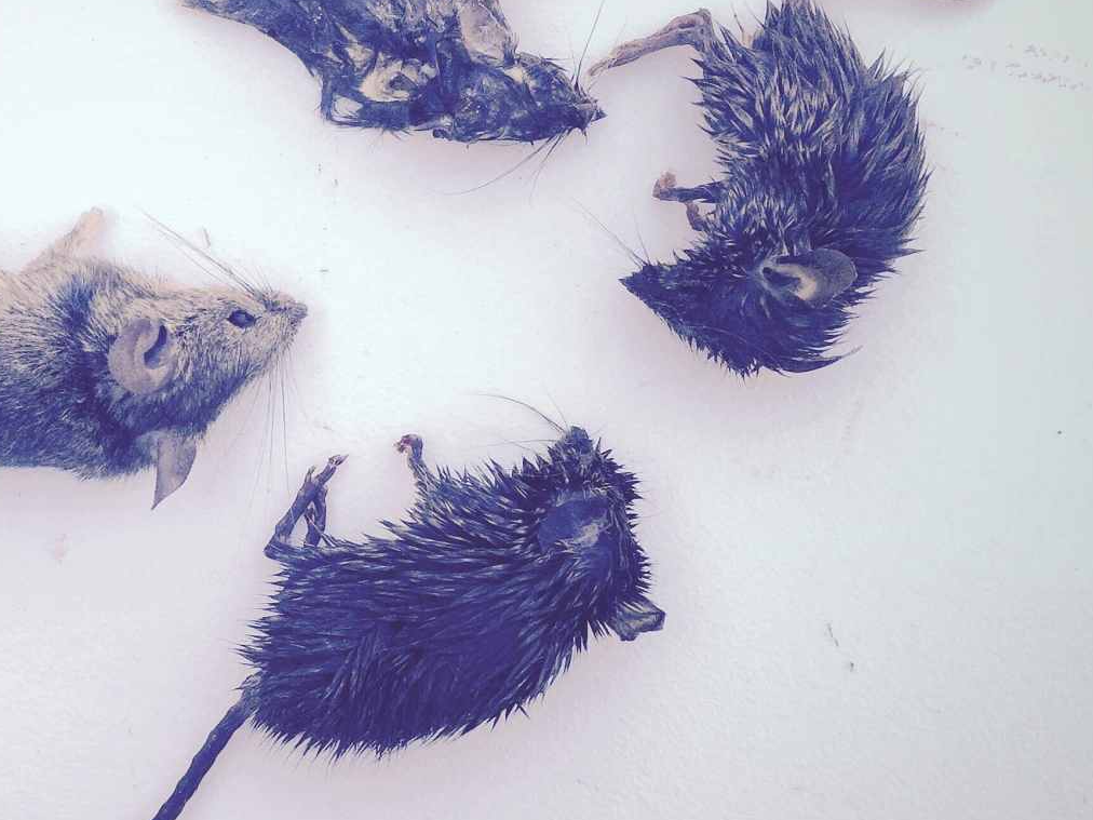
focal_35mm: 55
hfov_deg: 33.4
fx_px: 1737
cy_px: 404
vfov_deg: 26.6
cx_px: 141
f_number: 2.2
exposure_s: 1/350
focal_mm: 4.15
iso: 32
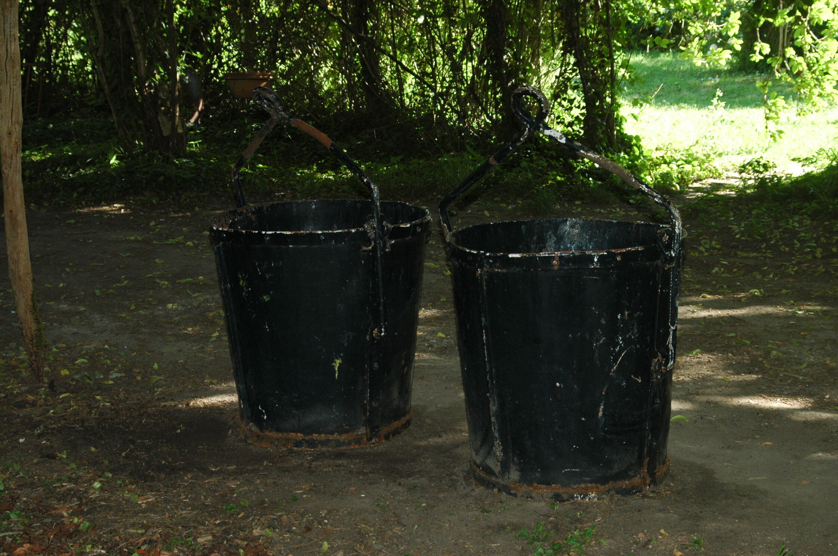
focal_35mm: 60
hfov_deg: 33.4
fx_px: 1395
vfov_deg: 22.6
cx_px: 419
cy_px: 278
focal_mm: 40
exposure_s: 1/125
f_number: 7.1
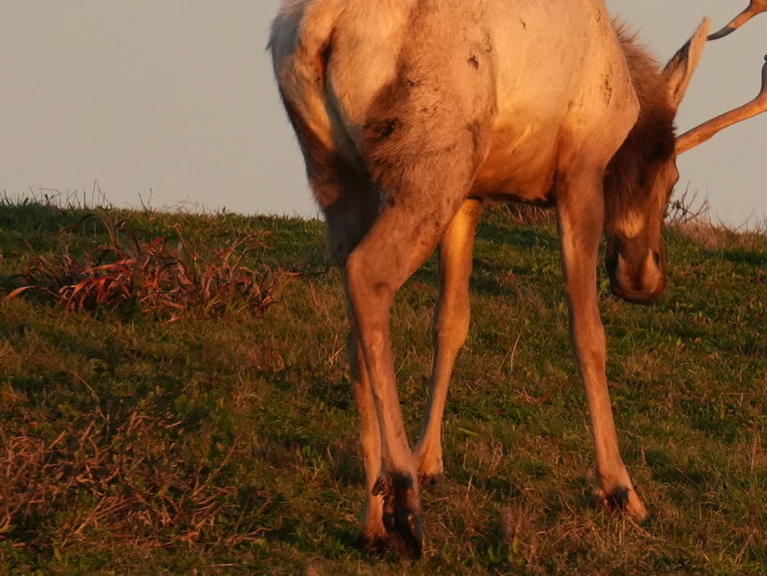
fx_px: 66947
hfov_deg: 0.7
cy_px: -27
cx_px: 1237
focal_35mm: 3021
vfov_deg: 0.5
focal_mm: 600
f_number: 5.6
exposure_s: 1/500
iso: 640
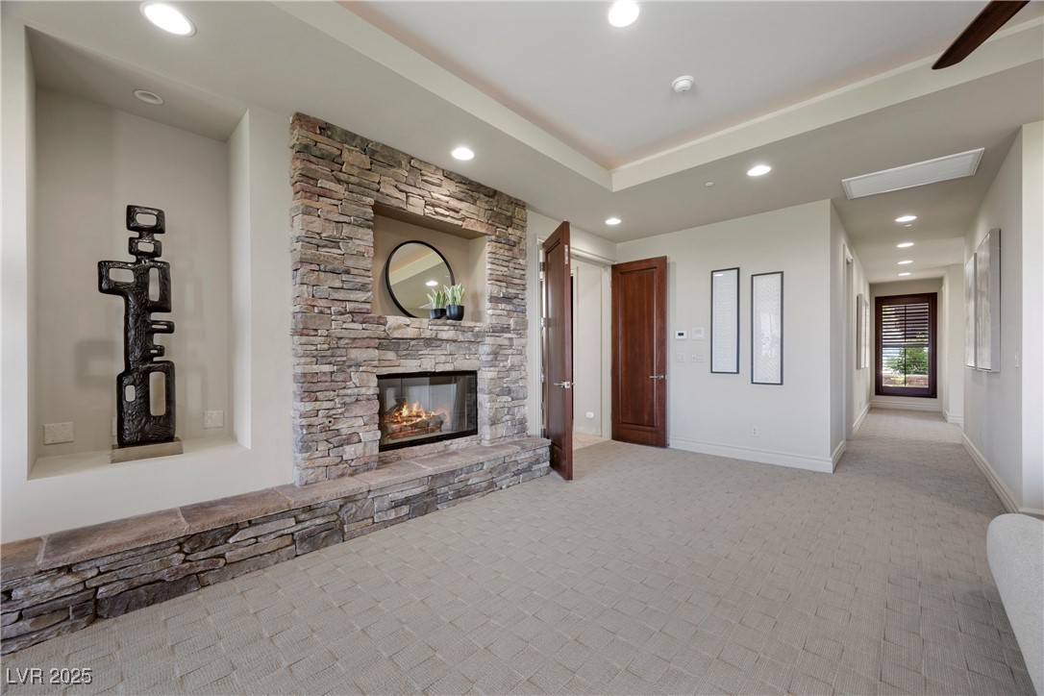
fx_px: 406
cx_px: 522
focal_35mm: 14
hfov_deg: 104.3
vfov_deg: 81.2
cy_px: 348
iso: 640
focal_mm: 14
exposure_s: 1/2.5
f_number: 8
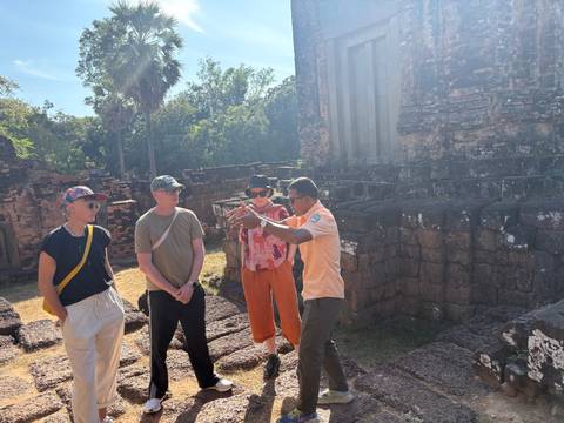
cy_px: 212
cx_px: 282
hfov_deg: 67.3
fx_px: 424
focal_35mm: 26
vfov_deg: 53.1
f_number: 1.6
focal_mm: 5.96
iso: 64
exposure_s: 1/1587
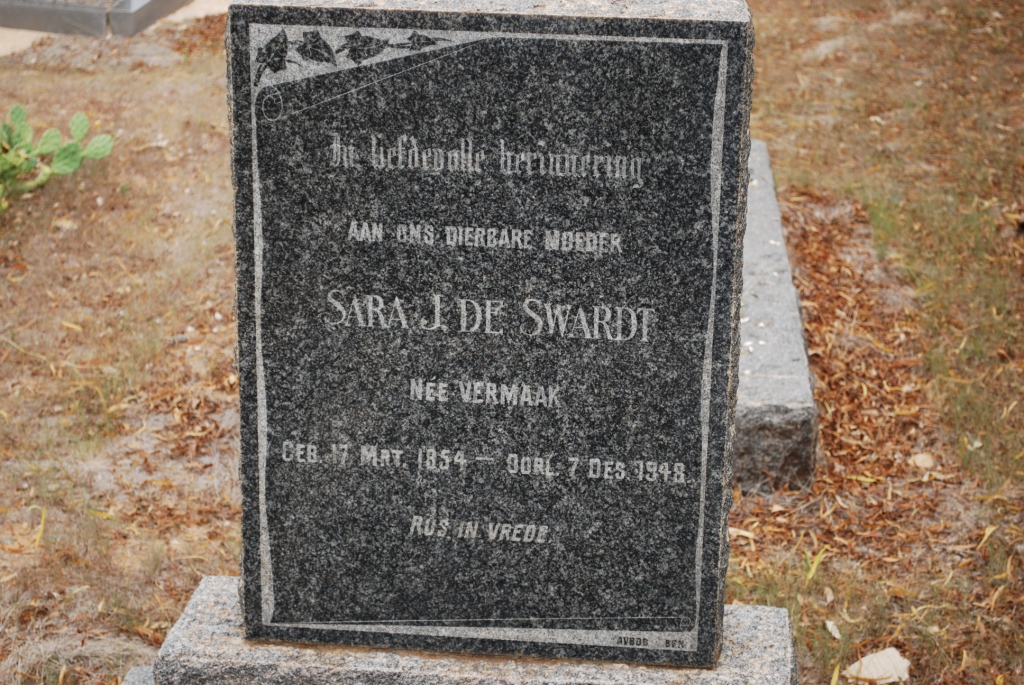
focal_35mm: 72
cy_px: 342
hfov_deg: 28.0
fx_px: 2050
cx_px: 512
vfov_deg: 19.0
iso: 200
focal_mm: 48
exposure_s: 1/60
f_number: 5.6
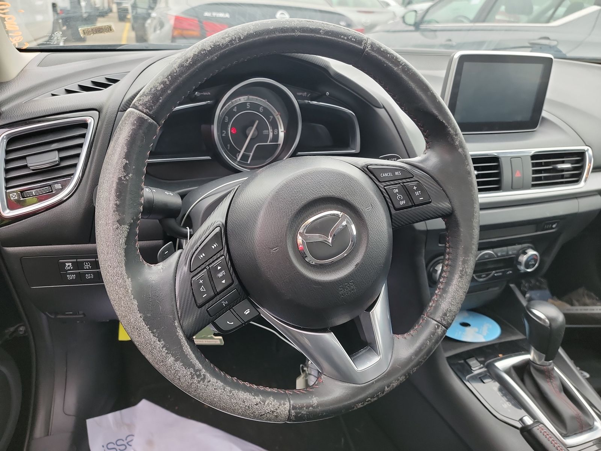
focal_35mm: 24
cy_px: 226
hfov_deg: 71.6
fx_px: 417
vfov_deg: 56.8
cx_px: 300
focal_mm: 6.7
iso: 169
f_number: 1.8
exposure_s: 1/59
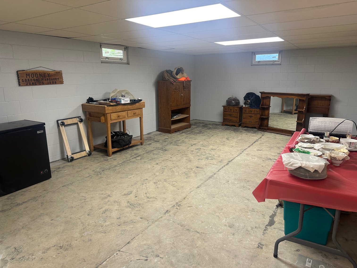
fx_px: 248
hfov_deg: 71.6
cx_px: 178
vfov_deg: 56.8
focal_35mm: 24
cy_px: 134
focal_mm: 6.86
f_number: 1.78
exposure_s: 1/60
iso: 125
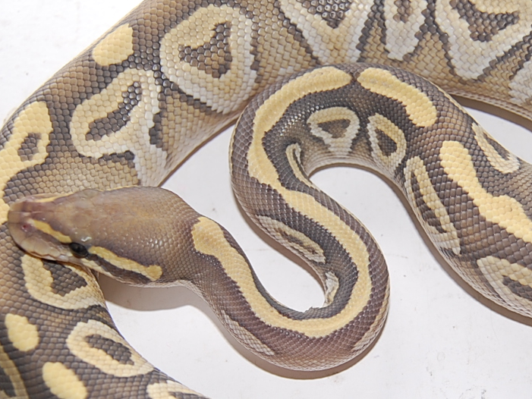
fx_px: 1045
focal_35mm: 68
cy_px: 287
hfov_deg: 28.4
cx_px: 348
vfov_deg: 21.5
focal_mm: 22
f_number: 3.8
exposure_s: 1/160
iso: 200
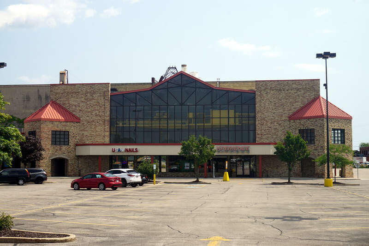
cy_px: 123
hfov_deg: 35.9
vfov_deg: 24.4
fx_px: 569
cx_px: 184
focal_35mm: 56
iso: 100
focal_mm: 37
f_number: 11
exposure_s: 1/160
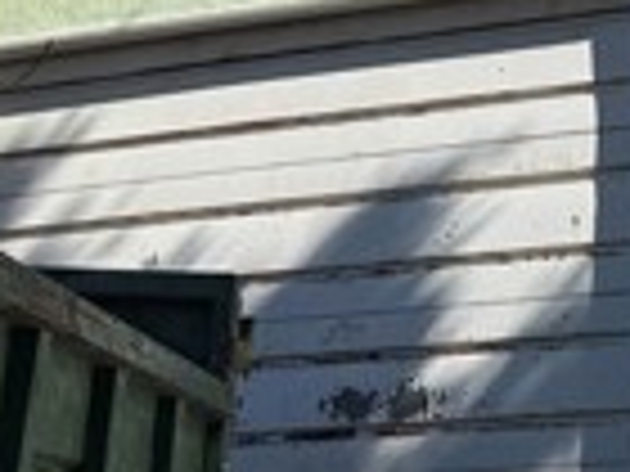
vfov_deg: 13.5
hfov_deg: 16.2
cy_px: 279
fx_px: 2002
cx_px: 972
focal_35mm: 110
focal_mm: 6.76
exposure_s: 1/5714
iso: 80
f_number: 1.78
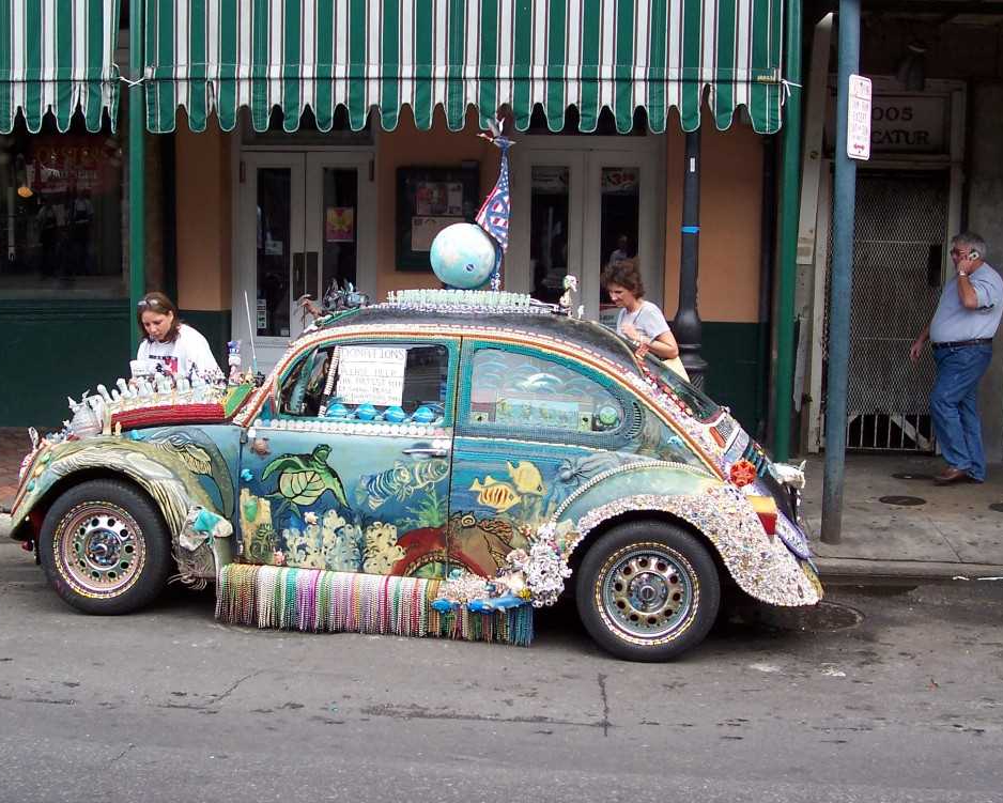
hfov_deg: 38.0
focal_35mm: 49
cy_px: 410
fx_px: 1455
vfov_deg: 30.9
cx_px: 462
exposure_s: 1/250
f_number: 3
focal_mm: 7
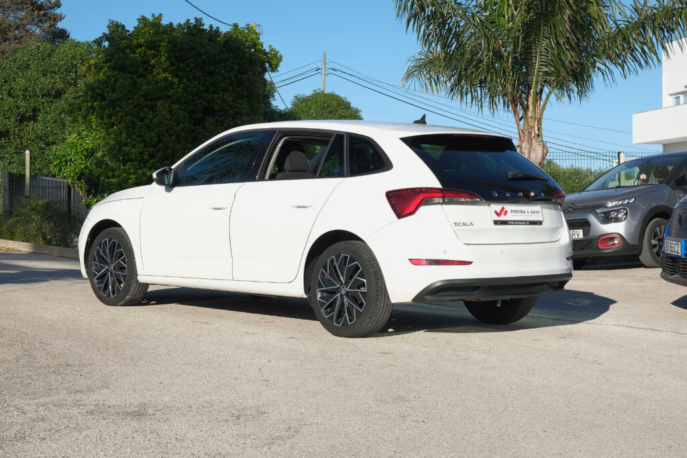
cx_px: 344
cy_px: 229
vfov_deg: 20.0
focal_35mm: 68
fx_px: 1298
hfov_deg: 29.7
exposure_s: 1/200
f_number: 9
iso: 160
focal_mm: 45
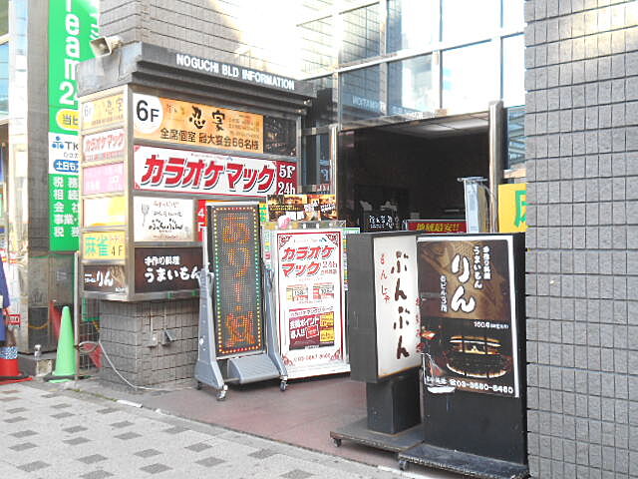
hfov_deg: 47.9
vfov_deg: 36.8
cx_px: 319
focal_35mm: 39
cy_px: 240
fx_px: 719
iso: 80
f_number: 3.9
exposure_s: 1/40
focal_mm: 6.7
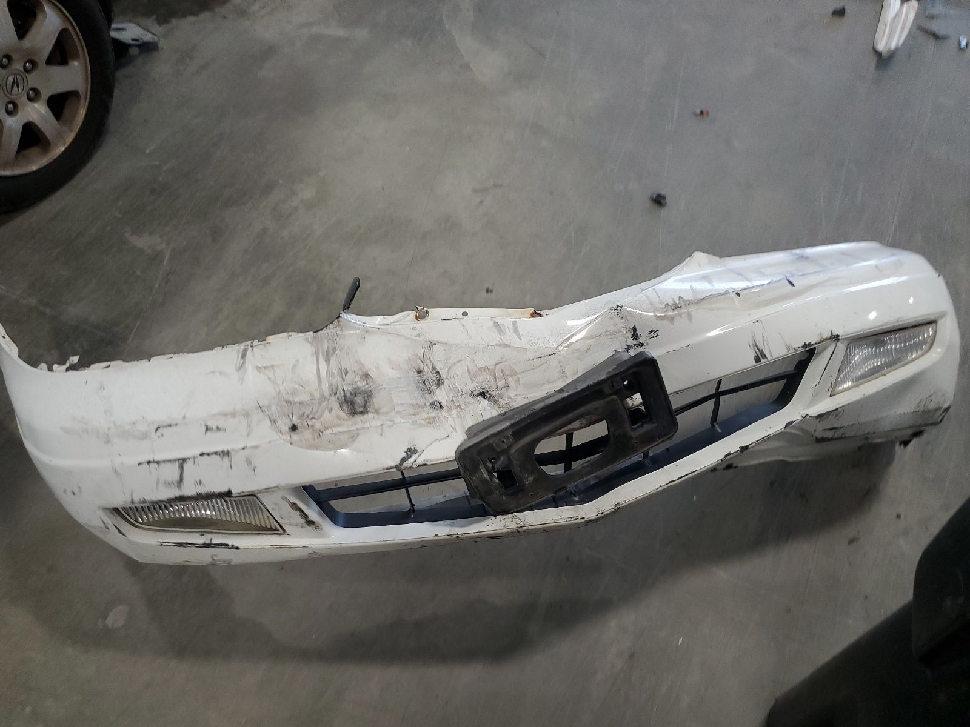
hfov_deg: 67.3
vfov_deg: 53.1
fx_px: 729
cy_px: 364
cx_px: 485
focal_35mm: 26
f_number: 1.5
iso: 87
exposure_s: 1/120
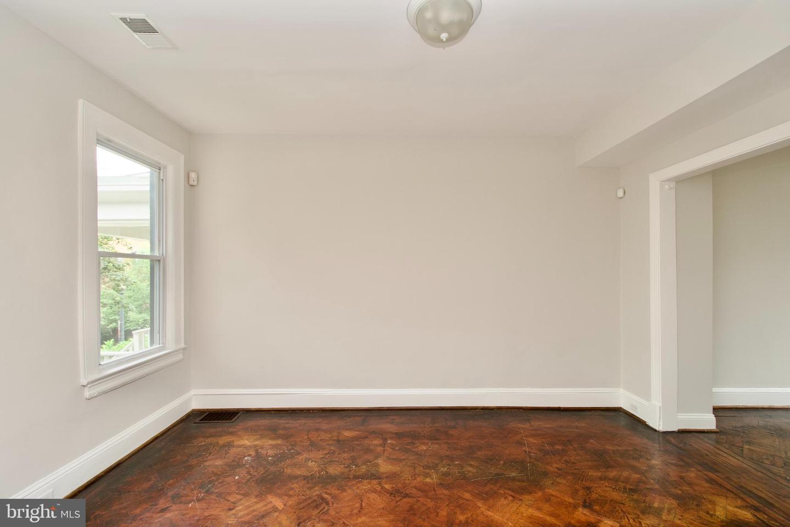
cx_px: 395
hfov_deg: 100.4
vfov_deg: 77.3
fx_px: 329
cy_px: 264
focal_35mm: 15
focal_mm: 10
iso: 320
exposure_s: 1/13
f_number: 7.1
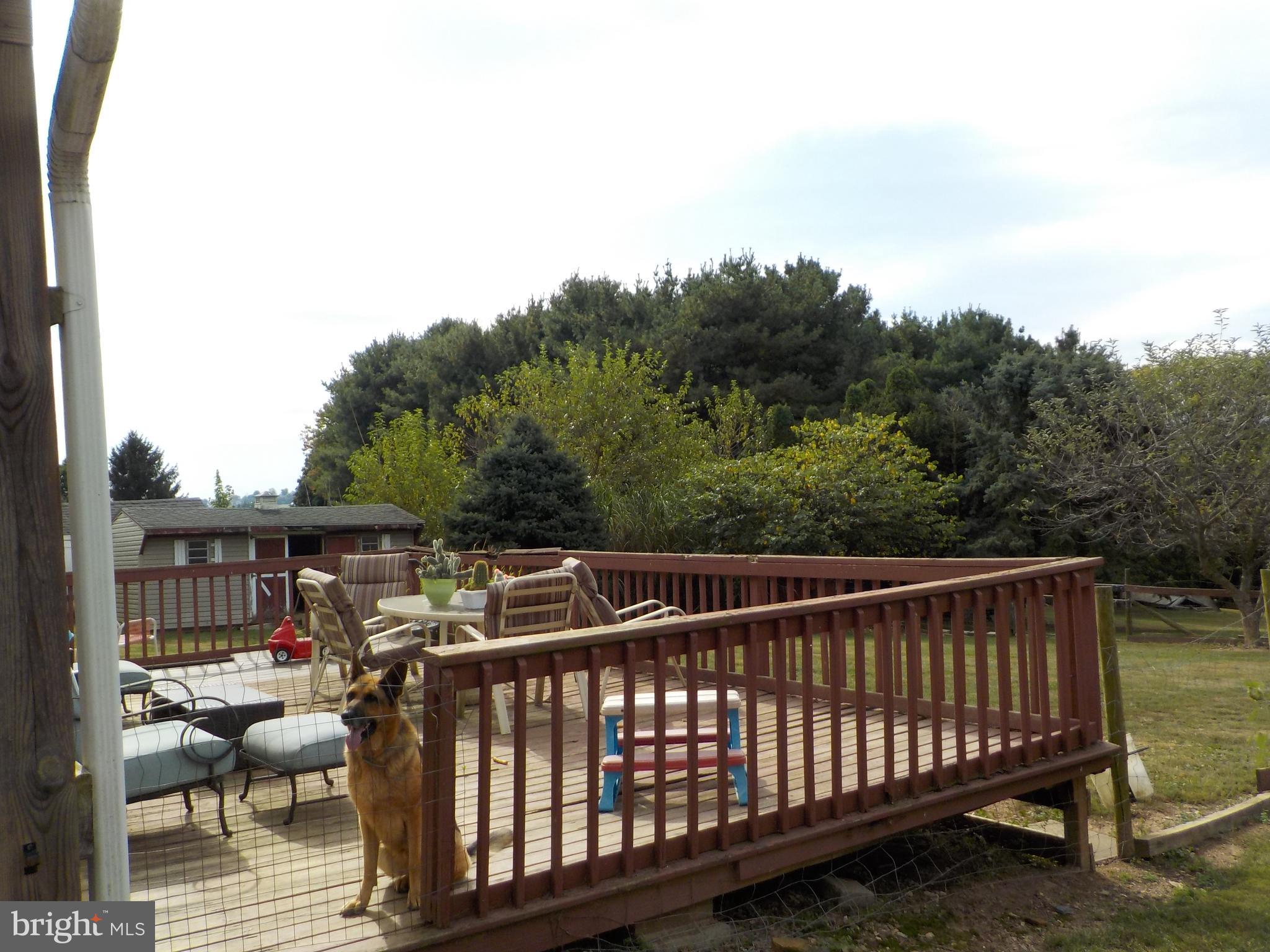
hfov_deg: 60.0
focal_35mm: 30
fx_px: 1101
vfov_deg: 46.8
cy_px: 476
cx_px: 635
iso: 125
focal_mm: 4.1
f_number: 3.3
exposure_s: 1/800
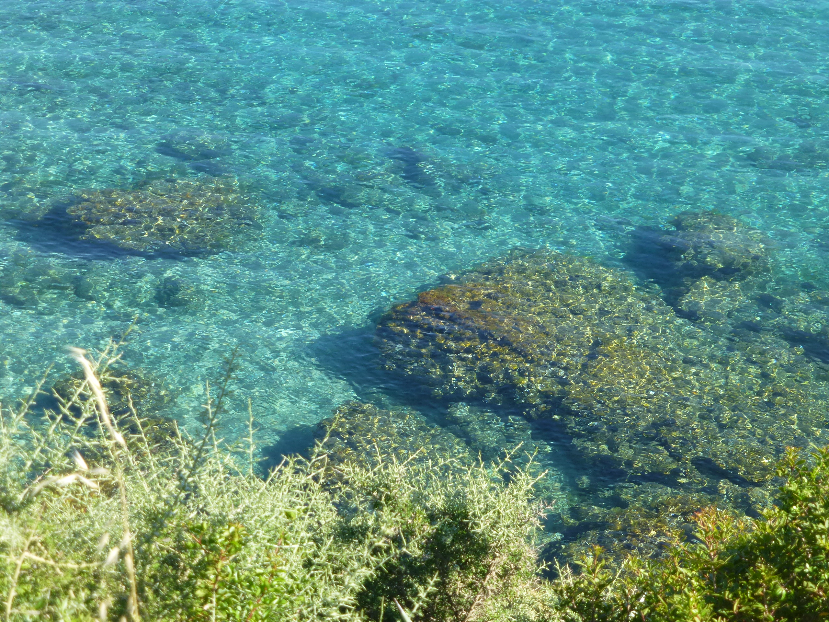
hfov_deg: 18.0
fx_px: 2610
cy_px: 311
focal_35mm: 109
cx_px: 414
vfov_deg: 13.6
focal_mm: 19.4
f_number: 5.3
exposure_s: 1/160
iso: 100
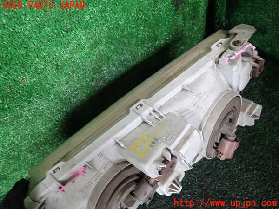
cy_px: 104
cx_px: 140
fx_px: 201
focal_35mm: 25
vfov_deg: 54.9
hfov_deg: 69.4
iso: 200
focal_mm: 4.5
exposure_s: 1/30
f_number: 2
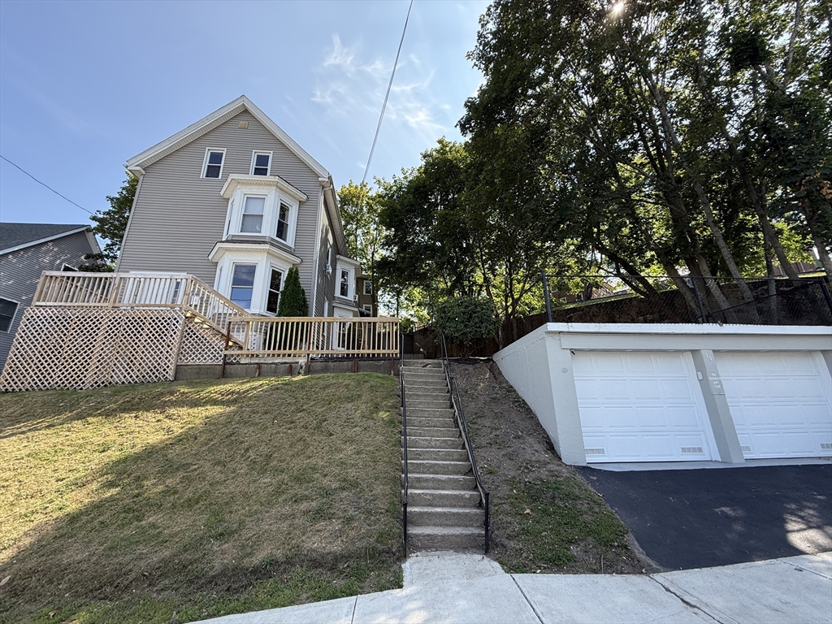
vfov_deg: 85.7
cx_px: 416
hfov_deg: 102.1
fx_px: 336
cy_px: 312
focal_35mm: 14
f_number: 2.2
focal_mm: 2.22
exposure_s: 1/468
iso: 64
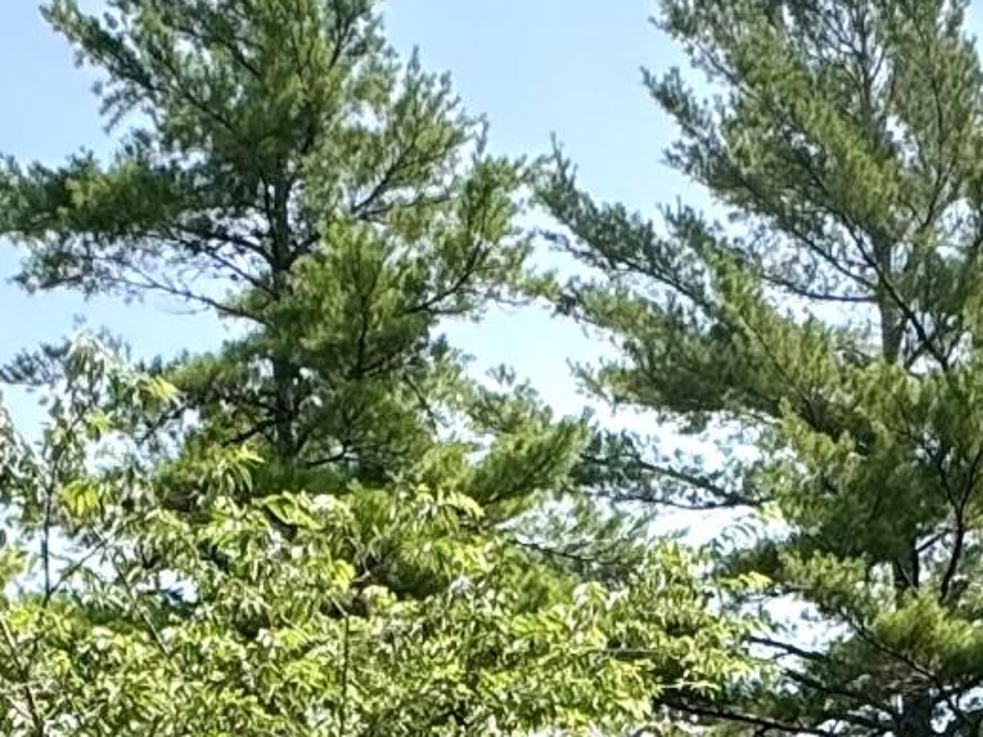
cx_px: 451
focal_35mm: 81
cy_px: 1667
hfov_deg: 24.1
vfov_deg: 13.9
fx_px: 2300
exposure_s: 1/831
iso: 50
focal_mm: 2.22
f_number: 2.2
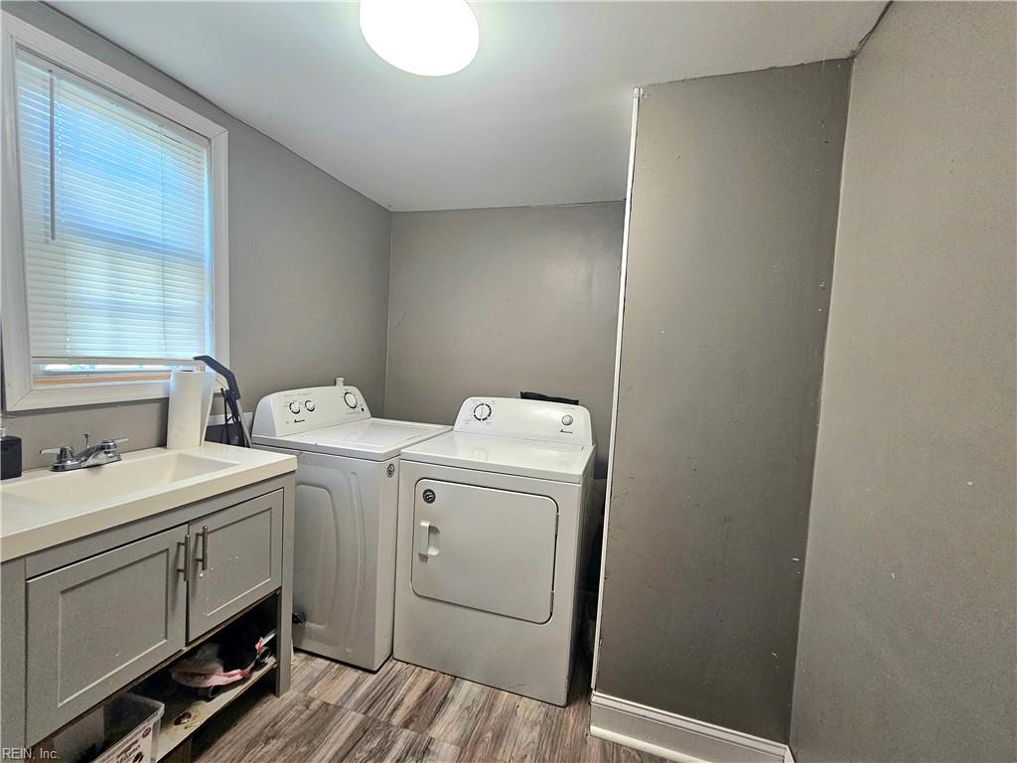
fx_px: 382
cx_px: 508
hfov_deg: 106.2
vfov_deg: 89.9
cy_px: 382
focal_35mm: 13
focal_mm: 2.2
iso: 250
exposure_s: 1/60.2
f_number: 2.2
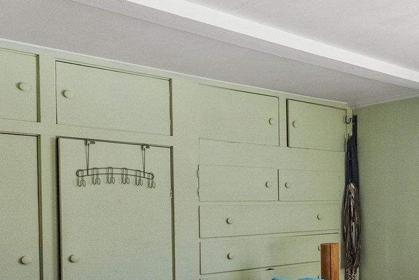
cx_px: 448
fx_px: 454
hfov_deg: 41.0
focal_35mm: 39
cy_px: 208
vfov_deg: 33.6
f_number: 5.6
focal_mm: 14
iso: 640
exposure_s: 1/160
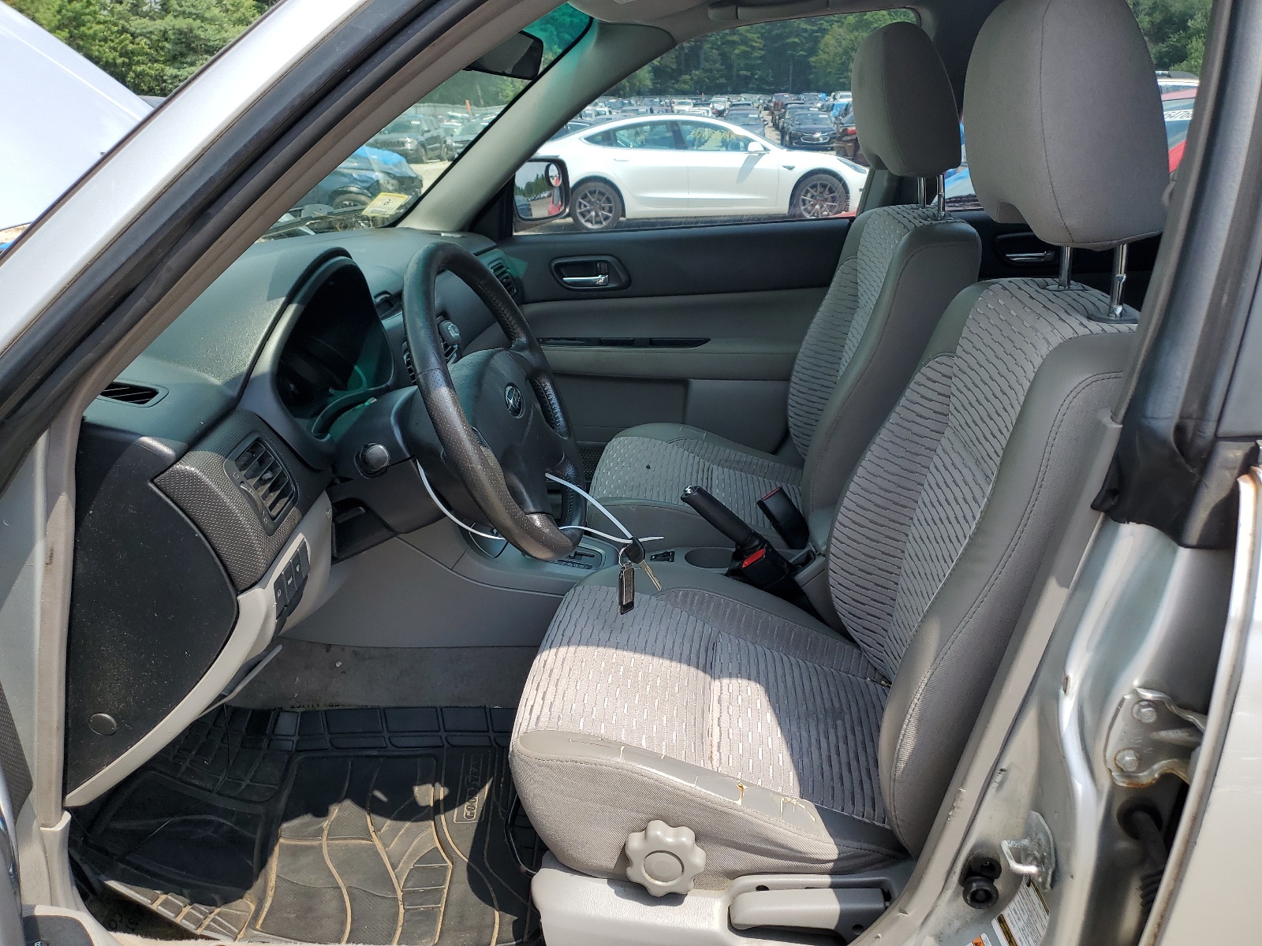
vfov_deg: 53.1
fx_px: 948
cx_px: 631
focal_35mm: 26
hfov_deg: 67.3
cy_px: 473
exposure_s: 1/1667
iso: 50
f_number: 1.5
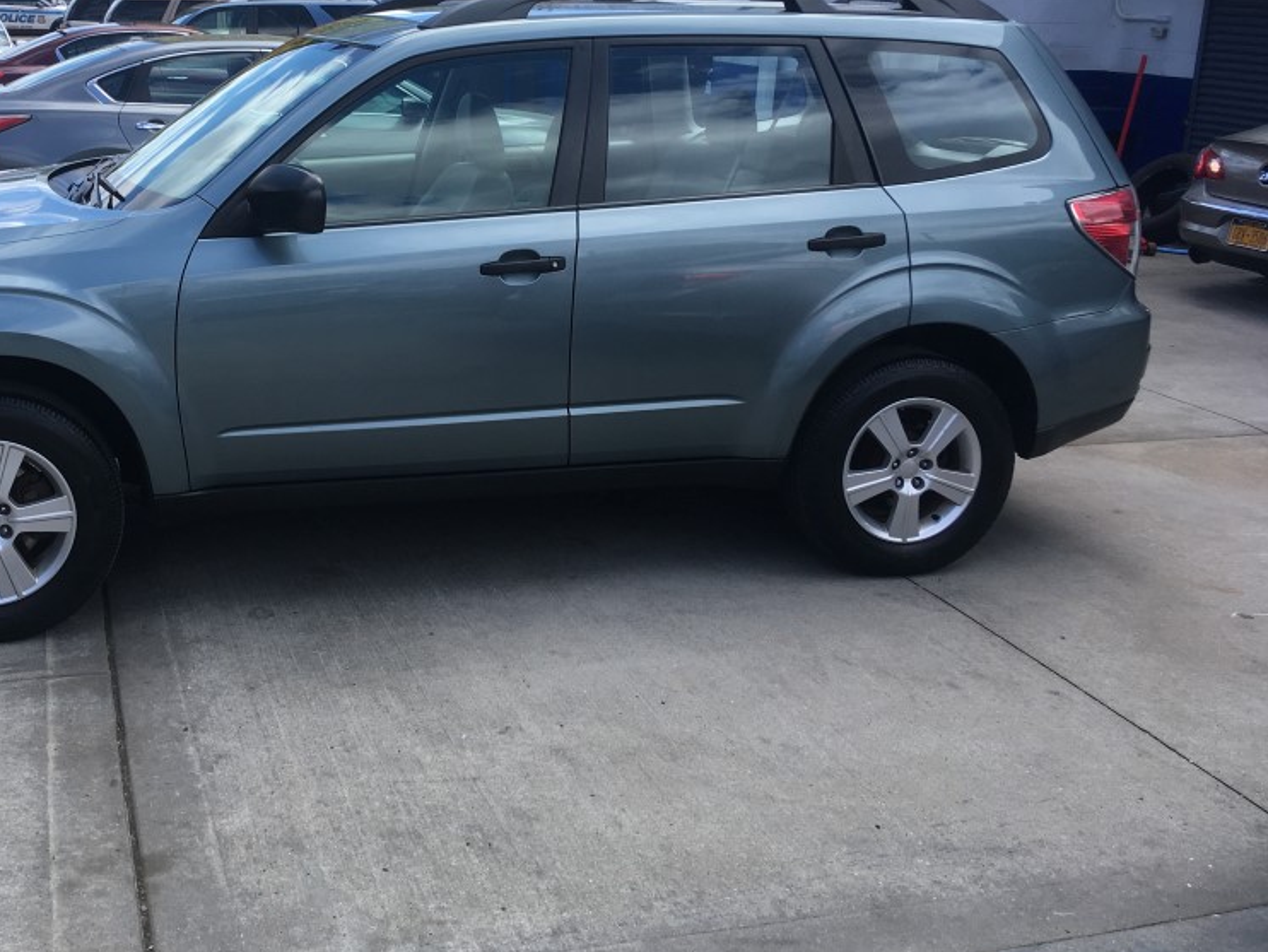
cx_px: 395
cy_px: 314
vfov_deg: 35.6
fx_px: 1466
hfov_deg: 45.9
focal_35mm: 40
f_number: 2.2
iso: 25
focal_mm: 4.15
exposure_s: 1/718
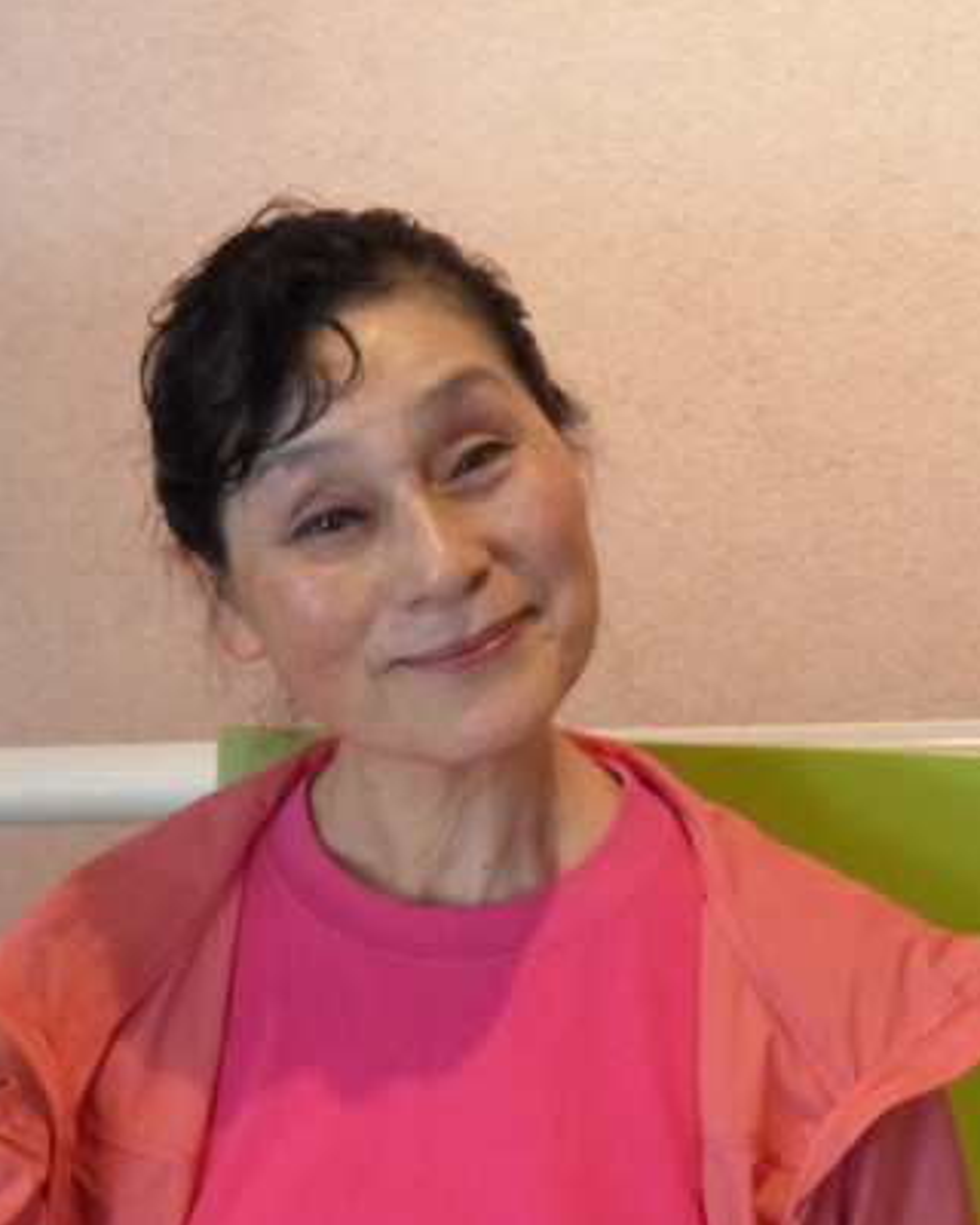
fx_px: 3118
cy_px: 906
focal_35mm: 86
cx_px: 413
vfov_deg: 22.0
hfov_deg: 17.9
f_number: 4.4
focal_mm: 22
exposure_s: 1/40
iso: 1600
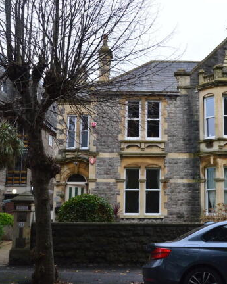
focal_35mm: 47
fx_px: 395
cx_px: 166
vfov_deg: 39.6
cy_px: 141
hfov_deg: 31.6
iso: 400
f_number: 9
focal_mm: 22
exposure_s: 1/100
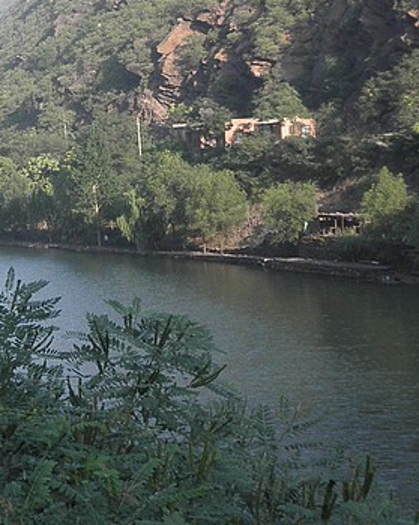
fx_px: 1458
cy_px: 131
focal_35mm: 94
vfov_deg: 20.2
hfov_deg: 16.1
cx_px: 18
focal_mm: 5
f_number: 3
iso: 64
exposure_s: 1/250
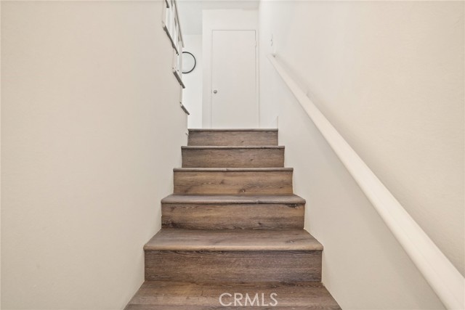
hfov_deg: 96.7
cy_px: 155
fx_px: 207
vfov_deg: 73.8
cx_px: 232
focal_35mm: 16
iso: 5000
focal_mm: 16
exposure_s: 1/8
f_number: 9
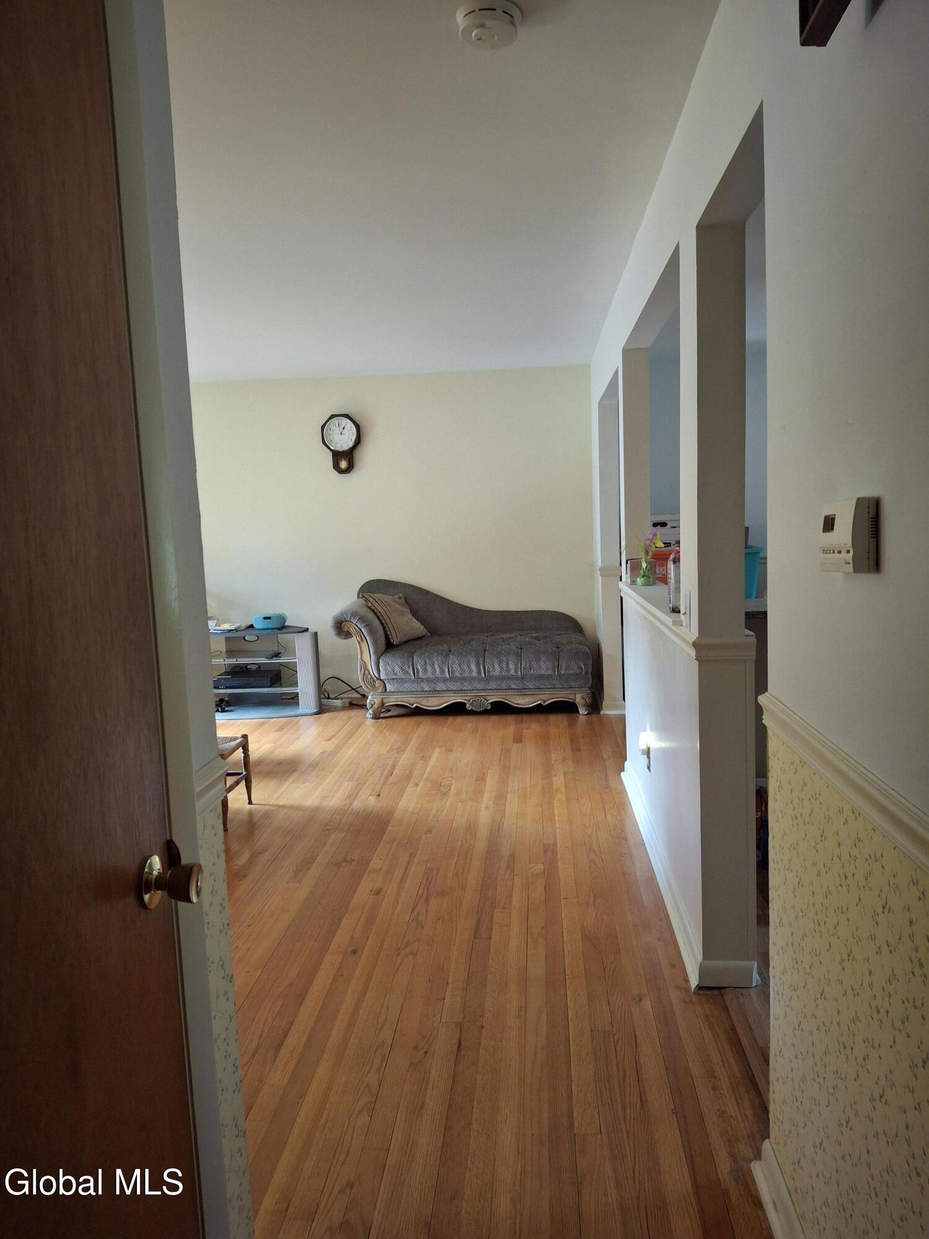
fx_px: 895
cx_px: 464
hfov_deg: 54.9
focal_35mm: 25
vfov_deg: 69.4
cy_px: 620
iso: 320
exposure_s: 1/60
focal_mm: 4.69
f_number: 1.8
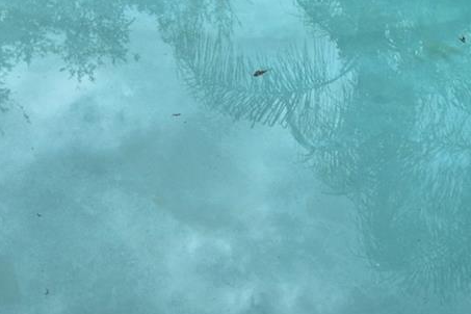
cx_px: 213
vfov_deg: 22.7
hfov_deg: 37.5
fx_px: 693
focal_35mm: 53
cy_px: -98
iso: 100
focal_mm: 10
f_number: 4.5
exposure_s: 1/640
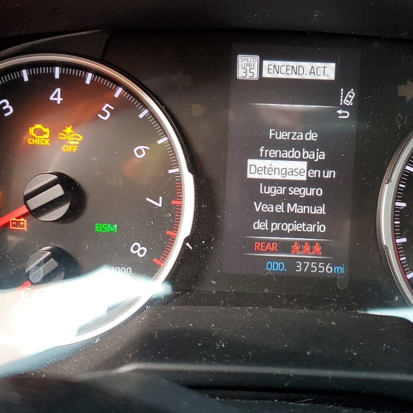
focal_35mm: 47
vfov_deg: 36.1
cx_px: 273
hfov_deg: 35.7
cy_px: 215
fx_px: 634
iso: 111
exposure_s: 1/50
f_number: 1.5
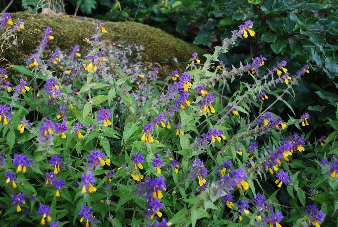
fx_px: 367
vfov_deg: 34.3
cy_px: 114
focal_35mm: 39
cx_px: 169
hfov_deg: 49.5
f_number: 5.6
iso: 140
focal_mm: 26
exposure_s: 1/125
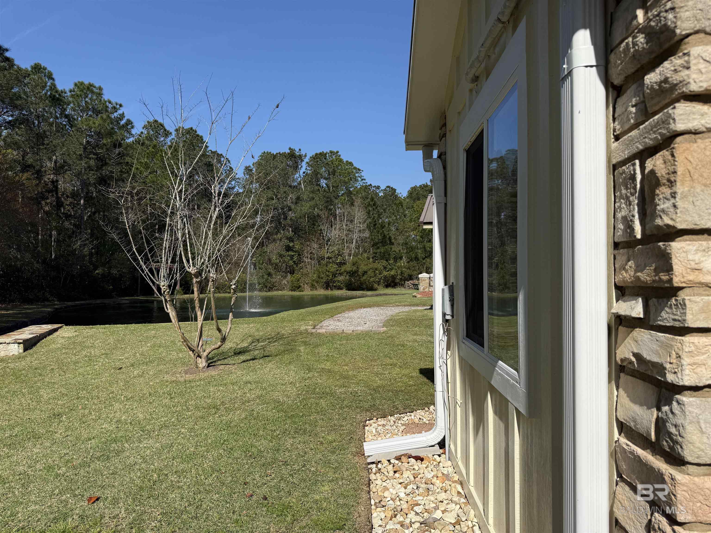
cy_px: 266
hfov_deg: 71.6
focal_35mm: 24
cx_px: 356
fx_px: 493
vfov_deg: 56.8
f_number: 1.78
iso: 80
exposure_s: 1/5714
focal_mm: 6.76
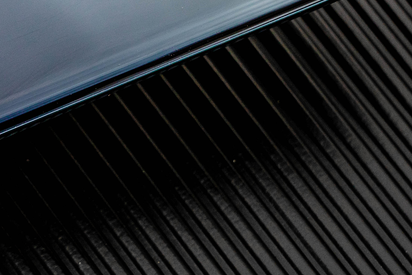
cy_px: -30
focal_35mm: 288
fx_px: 3295
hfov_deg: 7.1
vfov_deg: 4.8
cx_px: -35
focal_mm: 105
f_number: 10
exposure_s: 1/125
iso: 400
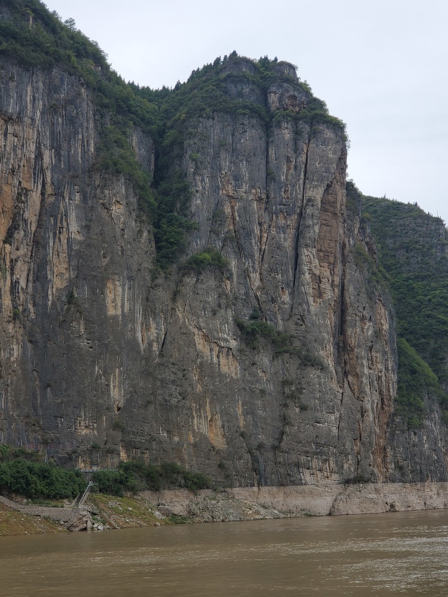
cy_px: 298
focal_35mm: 52
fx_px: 897
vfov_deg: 36.8
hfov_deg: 28.0
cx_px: 224
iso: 50
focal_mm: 6
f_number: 2.4
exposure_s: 1/339
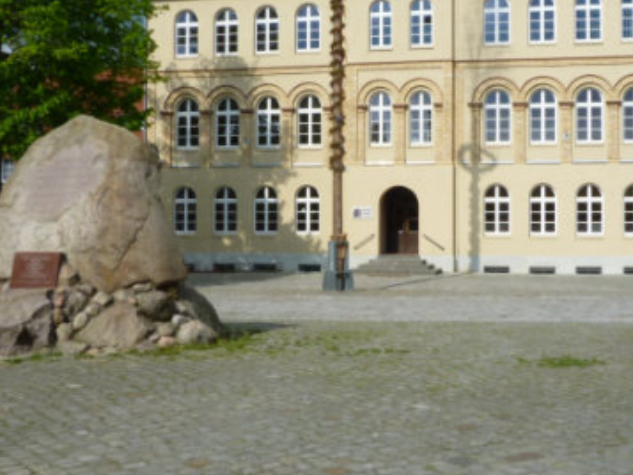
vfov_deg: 29.7
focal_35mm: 49
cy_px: 217
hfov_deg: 38.7
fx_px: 896
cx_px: 394
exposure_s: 1/400
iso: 80
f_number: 5
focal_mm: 4.5
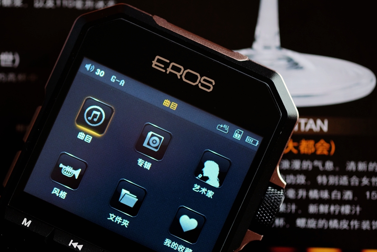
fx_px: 1183
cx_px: 148
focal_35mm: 113
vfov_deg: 12.1
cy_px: 154
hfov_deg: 18.1
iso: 1000
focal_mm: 60
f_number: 2.4
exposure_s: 1/100
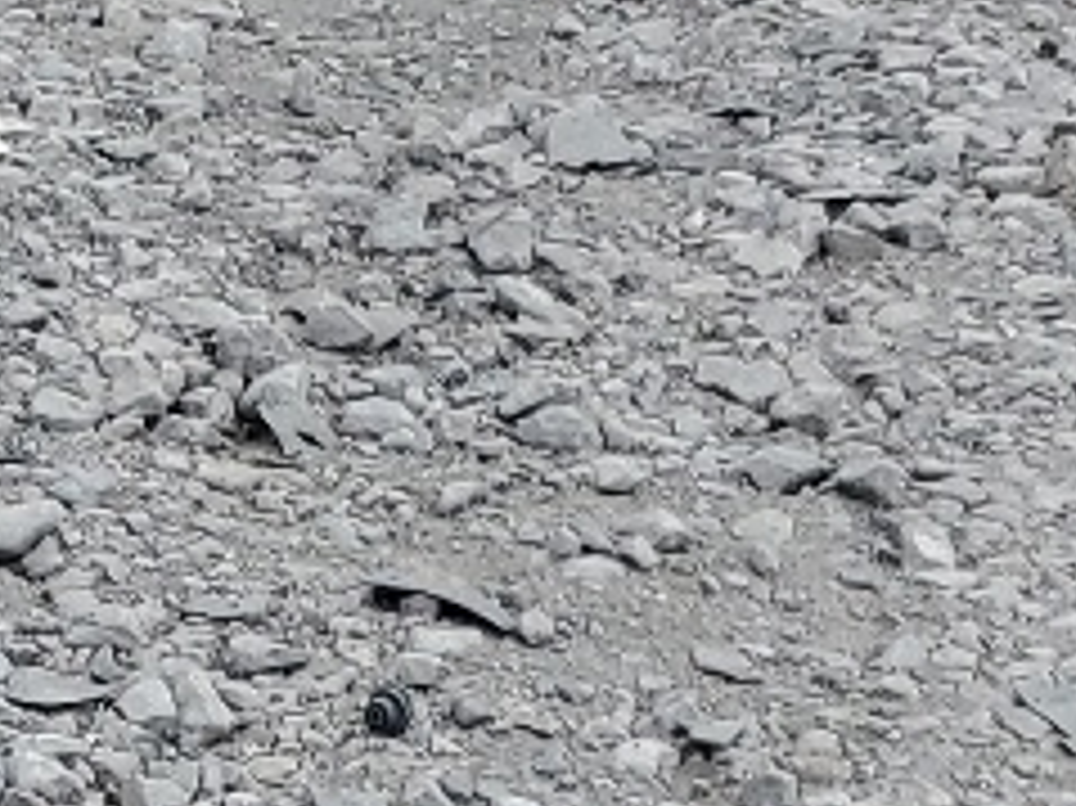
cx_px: -1531
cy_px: 2567
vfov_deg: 7.4
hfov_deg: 9.9
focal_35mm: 174
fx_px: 5406
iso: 50
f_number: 1.5
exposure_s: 1/3333
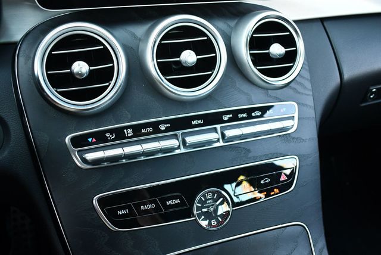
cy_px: 128
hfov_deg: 53.1
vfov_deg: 36.9
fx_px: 381
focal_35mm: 36
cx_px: 190
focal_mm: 18
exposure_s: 1/125
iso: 900
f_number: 3.5
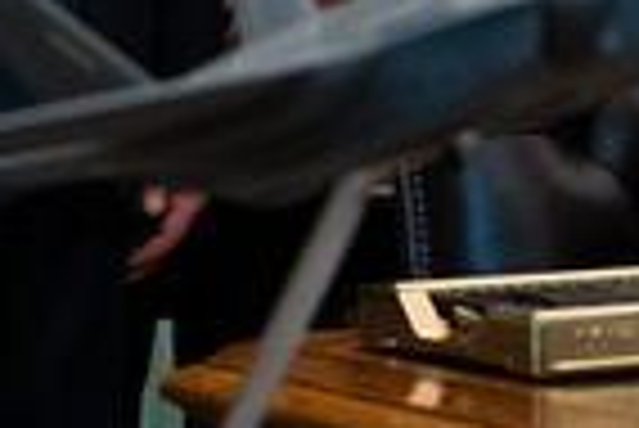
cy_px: -113
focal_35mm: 177
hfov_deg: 11.6
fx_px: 3145
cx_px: 468
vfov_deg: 7.7
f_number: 2.8
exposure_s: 1/500
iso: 4000
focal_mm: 35
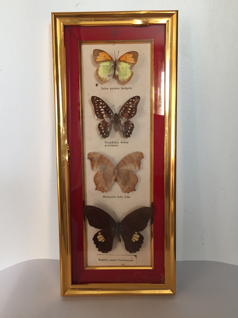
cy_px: 159
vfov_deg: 61.7
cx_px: 119
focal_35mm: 29
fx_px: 266
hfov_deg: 48.2
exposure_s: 1/30
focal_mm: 4.15
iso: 32
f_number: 2.2
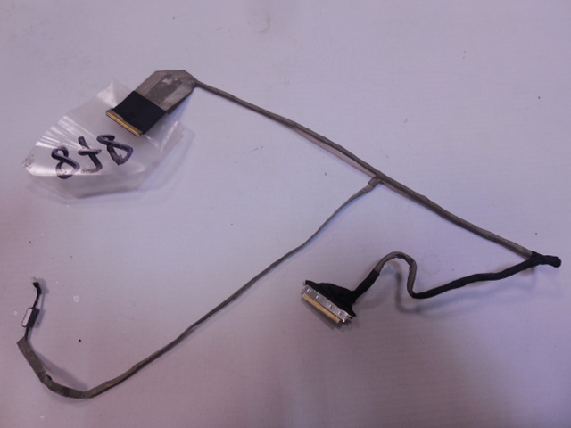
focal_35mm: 26
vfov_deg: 53.1
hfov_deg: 67.3
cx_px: 286
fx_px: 429
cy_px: 214
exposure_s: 1/30
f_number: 3.5
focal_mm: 4.6
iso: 160
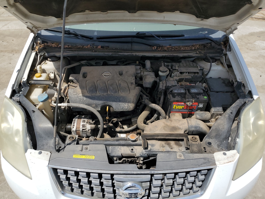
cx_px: 132
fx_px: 199
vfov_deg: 53.1
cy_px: 100
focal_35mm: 26
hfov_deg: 67.3
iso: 50
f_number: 1.5
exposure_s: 1/5000
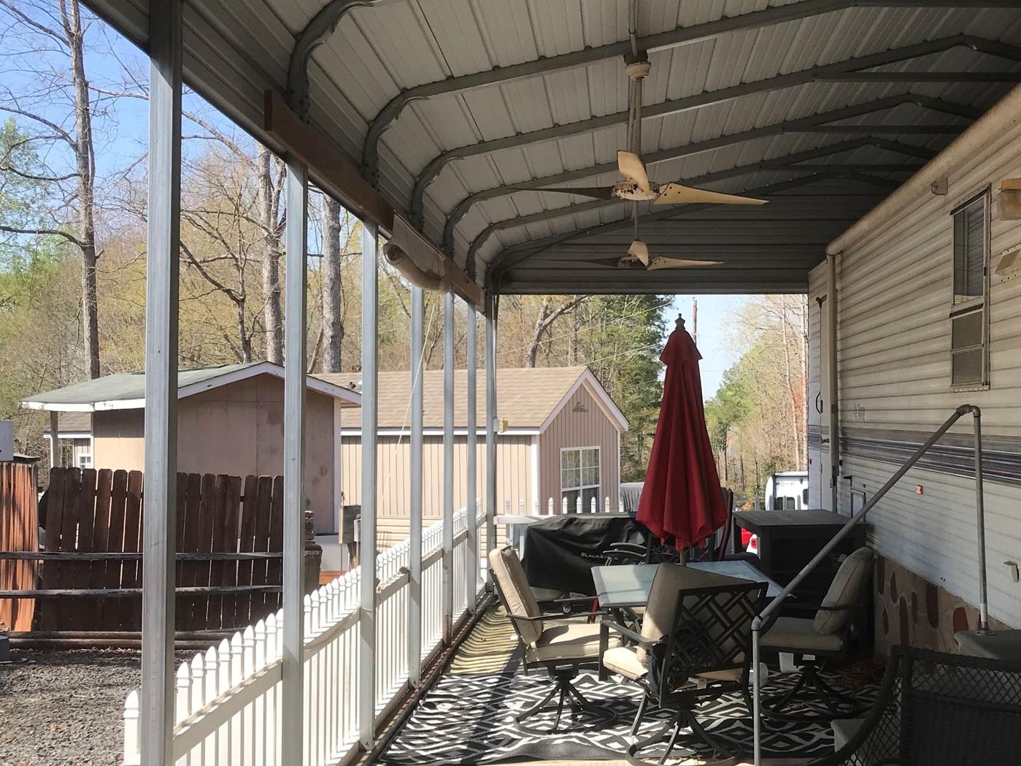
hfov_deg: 45.0
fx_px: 1209
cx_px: 688
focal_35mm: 41
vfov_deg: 35.1
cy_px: 417
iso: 20
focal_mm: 3.99
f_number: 1.8
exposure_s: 1/1277
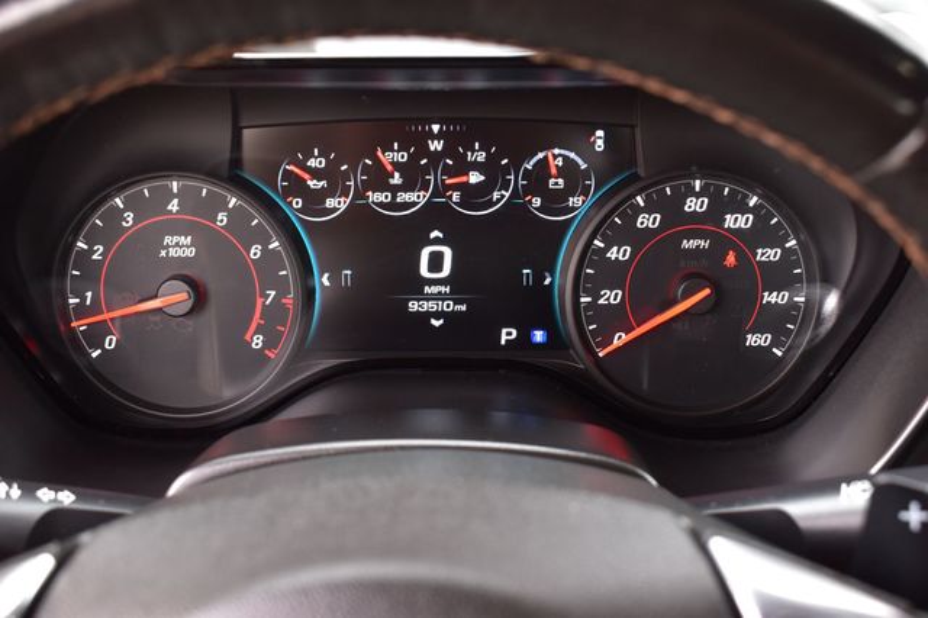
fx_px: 1082
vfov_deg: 31.9
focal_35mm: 42
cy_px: 309
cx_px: 464
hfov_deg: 46.4
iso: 450
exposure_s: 1/15
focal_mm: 28
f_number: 6.3
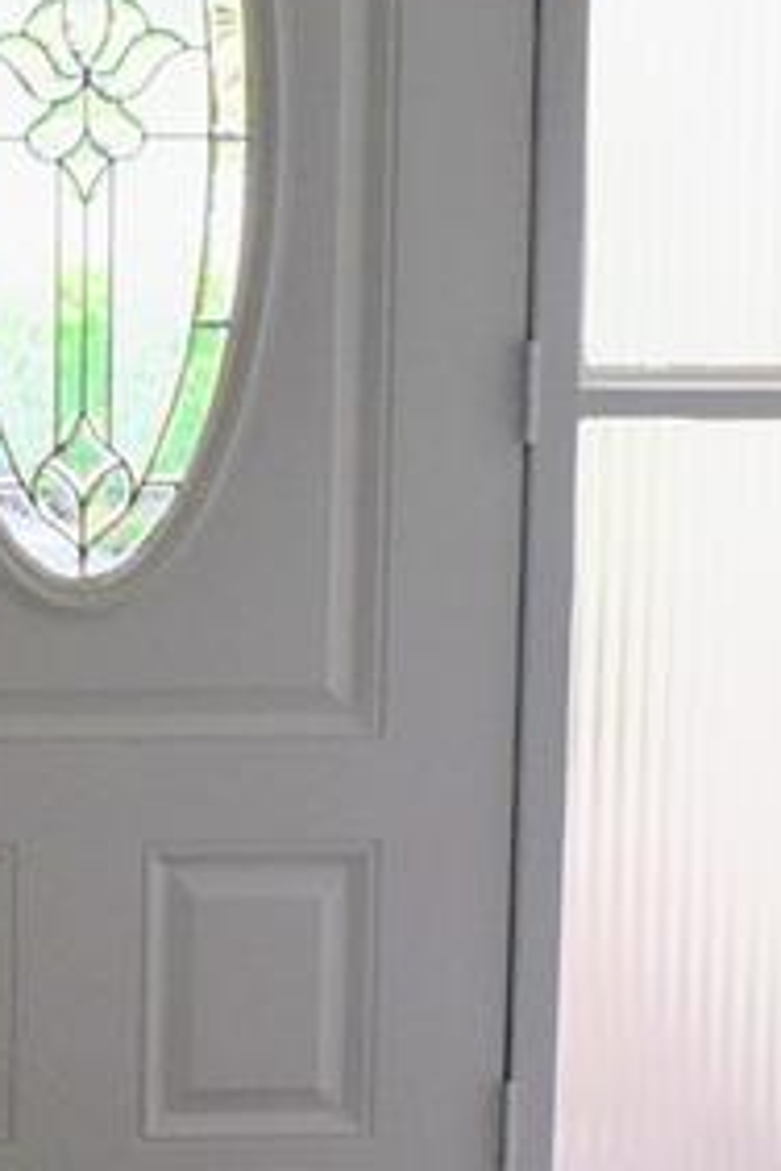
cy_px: 507
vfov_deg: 12.4
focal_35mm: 166
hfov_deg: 8.2
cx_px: 10
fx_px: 5401
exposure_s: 1/100
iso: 400
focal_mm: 26
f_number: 9
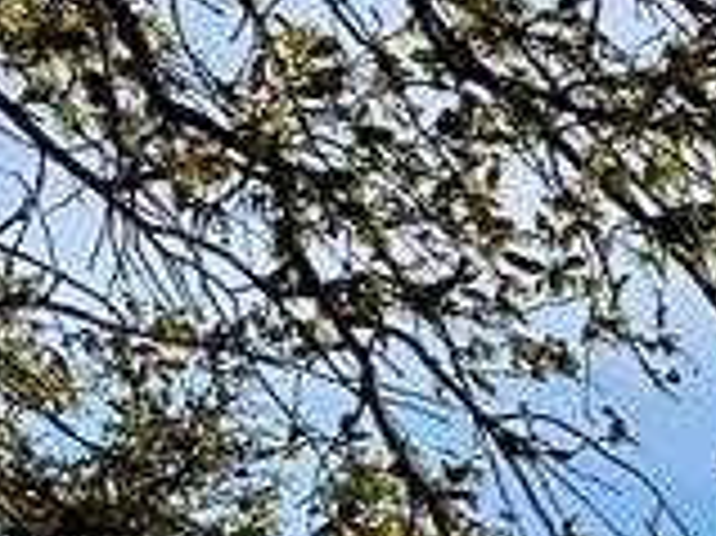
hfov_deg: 9.6
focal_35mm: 155
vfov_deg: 8.3
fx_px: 3204
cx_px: 2225
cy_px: 1545
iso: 80
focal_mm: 6.86
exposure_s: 1/5000
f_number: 1.78
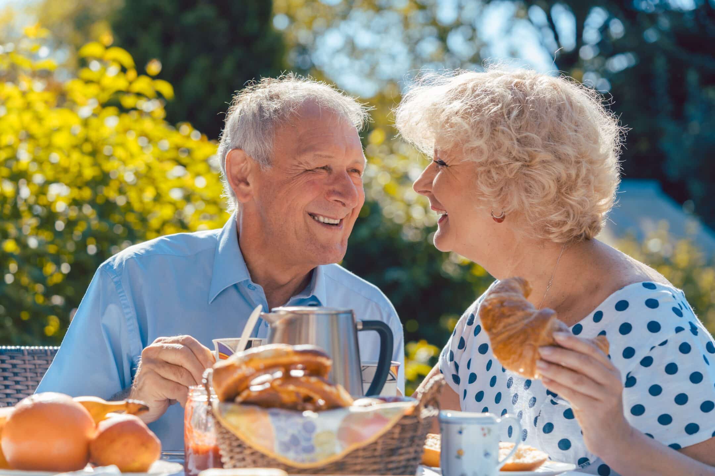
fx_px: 1787
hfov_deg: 22.6
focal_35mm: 90
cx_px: 358
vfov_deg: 15.2
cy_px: 238
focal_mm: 90
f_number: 4
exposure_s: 1/500
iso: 160
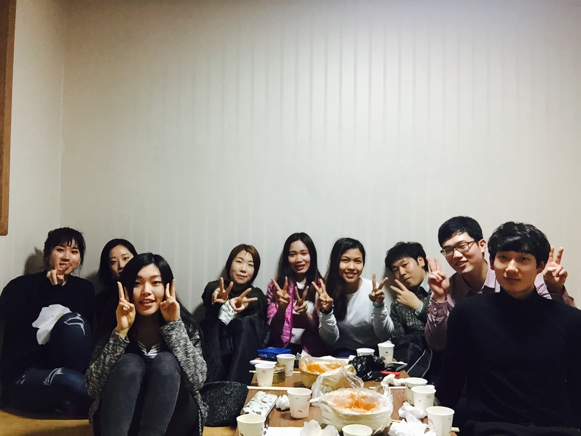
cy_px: 218
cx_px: 290
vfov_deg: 45.4
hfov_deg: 58.4
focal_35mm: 31
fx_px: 520
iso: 200
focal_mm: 2.65
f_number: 2.2
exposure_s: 1/30
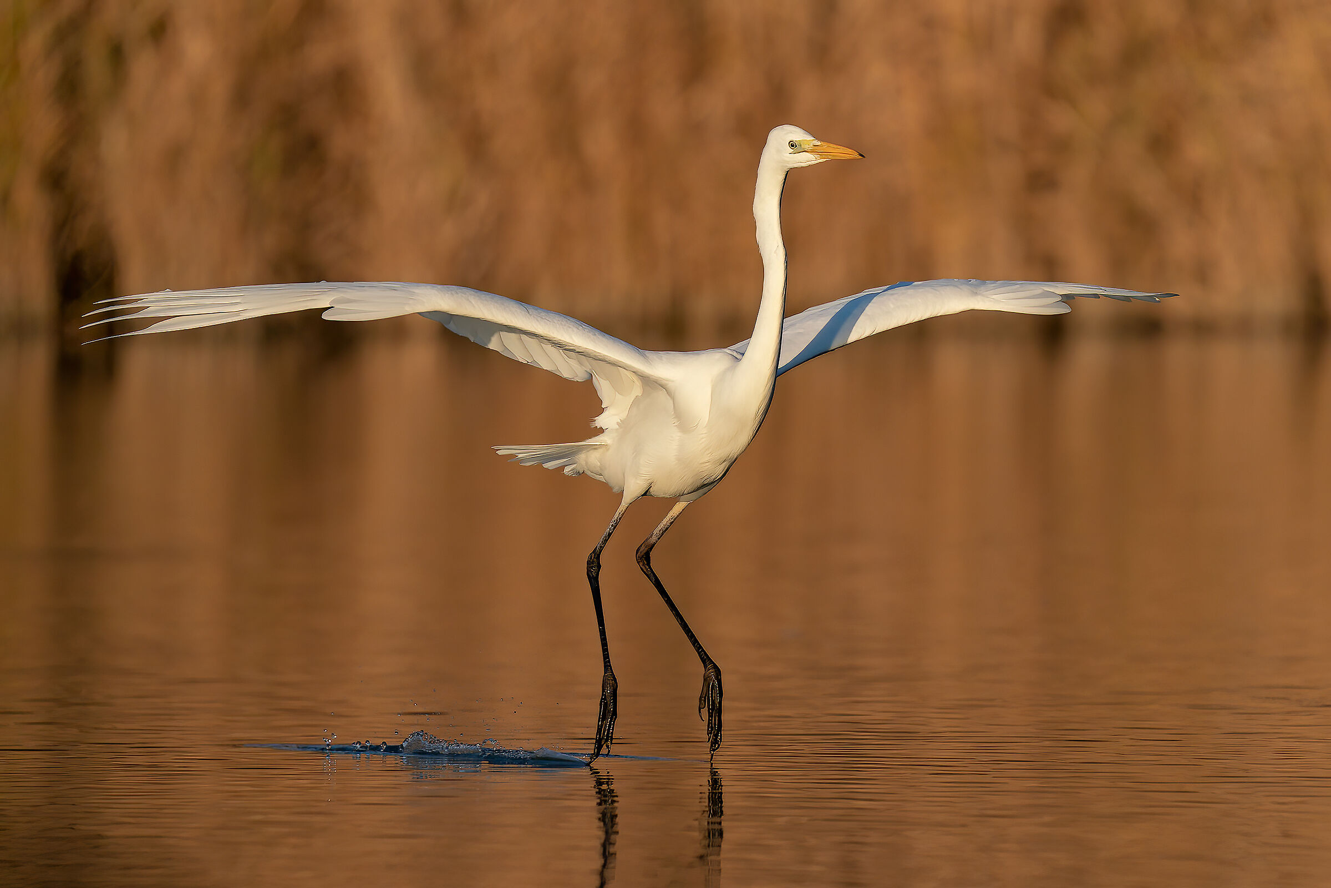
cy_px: 444
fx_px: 22182
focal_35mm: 600
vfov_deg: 2.3
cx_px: 666
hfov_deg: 3.4
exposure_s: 1/2500
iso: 640
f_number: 7.1
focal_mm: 600
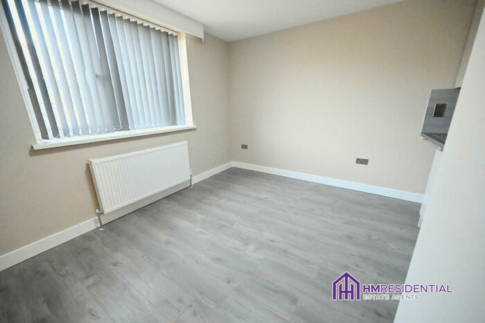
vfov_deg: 81.2
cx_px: 242
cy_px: 162
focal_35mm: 14
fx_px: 189
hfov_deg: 104.3
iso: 40000
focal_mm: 14
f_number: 4.5
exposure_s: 1/2000
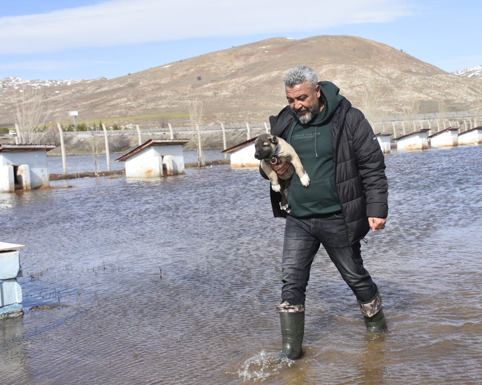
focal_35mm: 47
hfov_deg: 39.8
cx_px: 272
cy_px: 195
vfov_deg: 32.4
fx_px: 664
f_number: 8
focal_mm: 27
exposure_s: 1/500
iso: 160
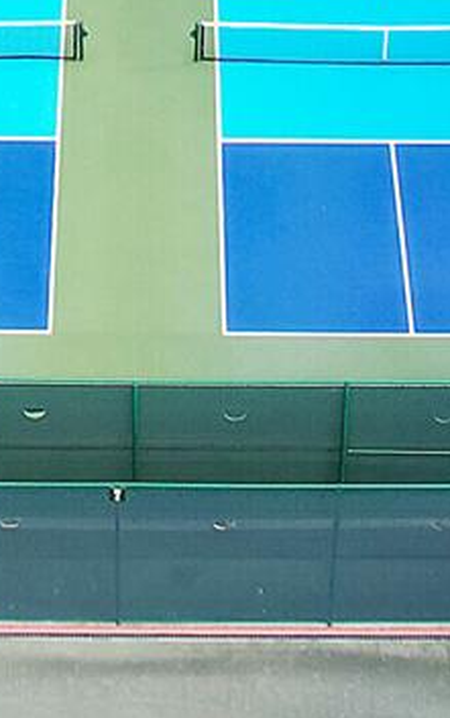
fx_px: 2548
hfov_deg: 10.1
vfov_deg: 15.0
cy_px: -326
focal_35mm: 130
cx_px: 132
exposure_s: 1/320
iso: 100
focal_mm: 8.38
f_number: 2.8
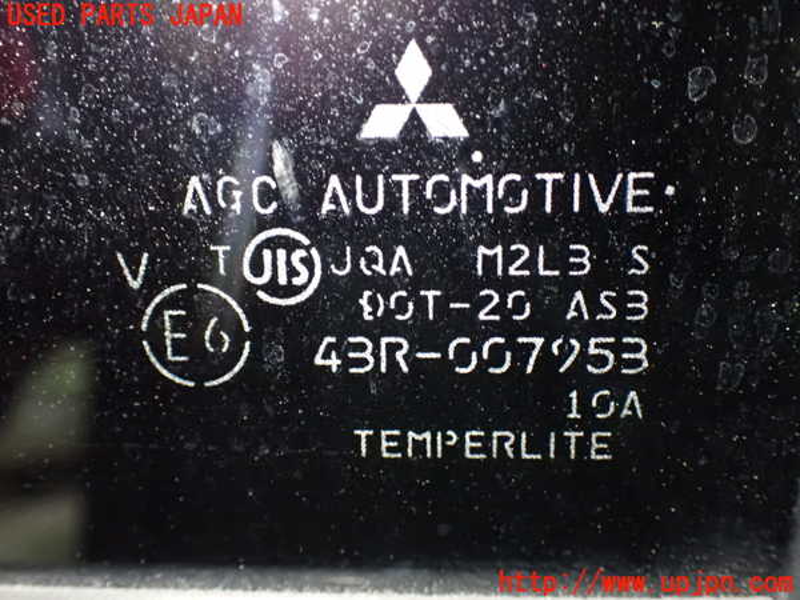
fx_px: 948
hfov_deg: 45.8
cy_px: 300
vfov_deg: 35.1
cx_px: 400
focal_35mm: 41
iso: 1600
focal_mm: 7.31
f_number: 2.8
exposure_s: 1/25
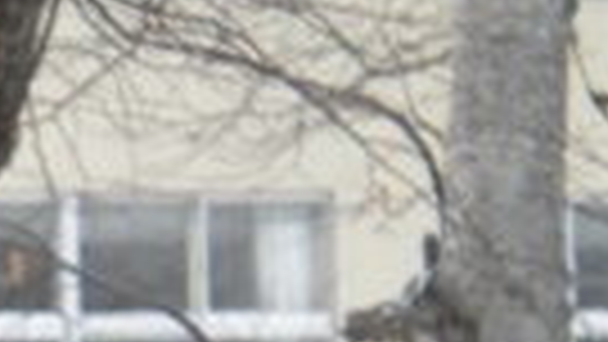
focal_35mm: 350
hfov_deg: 6.0
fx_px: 5644
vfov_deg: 3.4
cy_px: 1026
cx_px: -716
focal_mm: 12.3
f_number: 4.6
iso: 113
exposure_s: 1/118
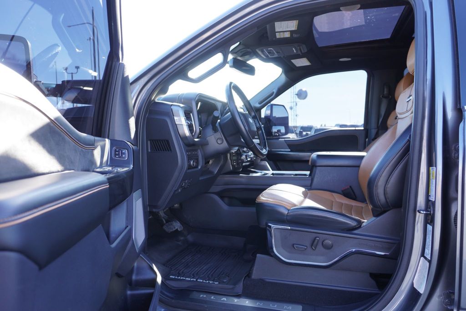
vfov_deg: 50.5
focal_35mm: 26
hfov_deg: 70.4
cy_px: 156
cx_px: 233
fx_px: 330
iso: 100
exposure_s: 1/60
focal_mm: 17
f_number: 4
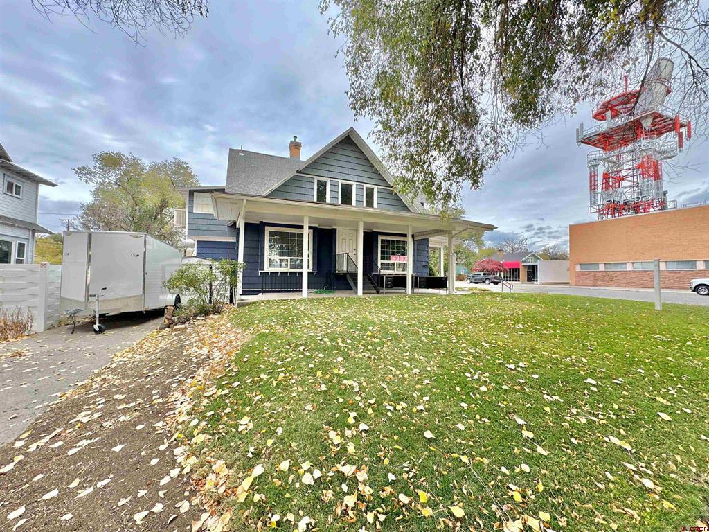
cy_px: 266
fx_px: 287
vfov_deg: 85.7
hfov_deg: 102.1
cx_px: 354
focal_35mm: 14
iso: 40
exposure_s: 1/196
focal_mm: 2.22
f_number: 2.2
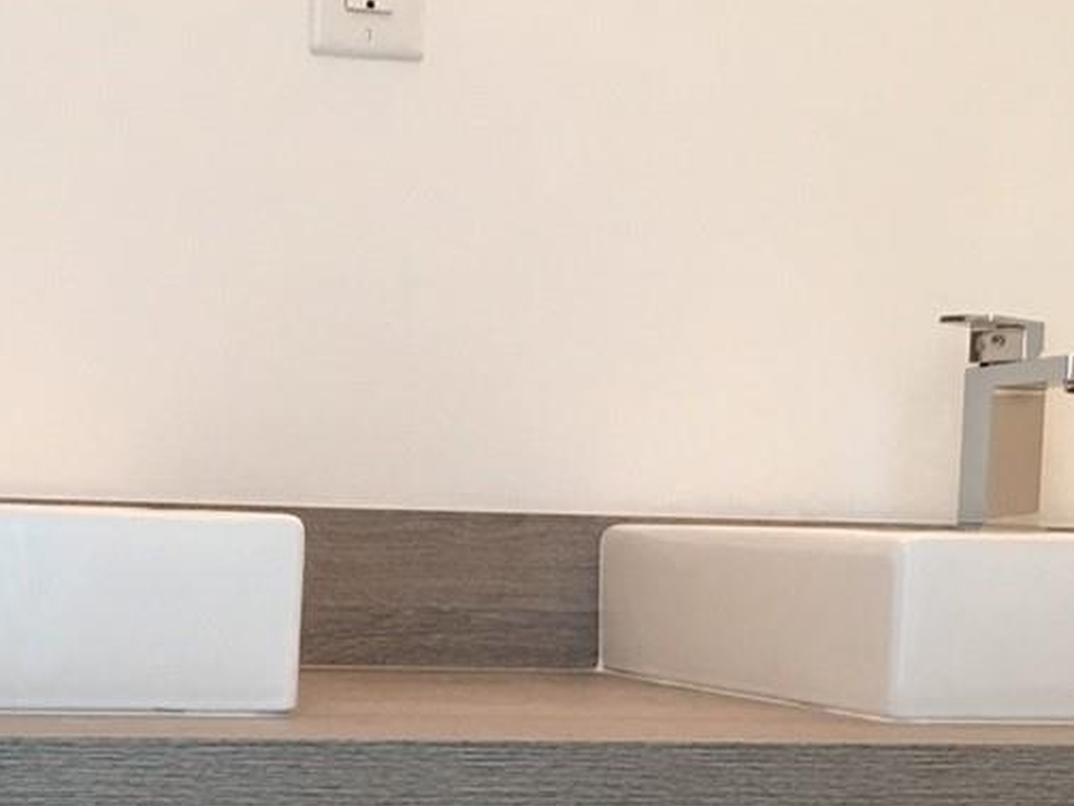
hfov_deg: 21.2
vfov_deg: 15.5
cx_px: 335
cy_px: 953
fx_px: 2854
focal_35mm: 92
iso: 32
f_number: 2.2
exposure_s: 1/15
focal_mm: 4.15
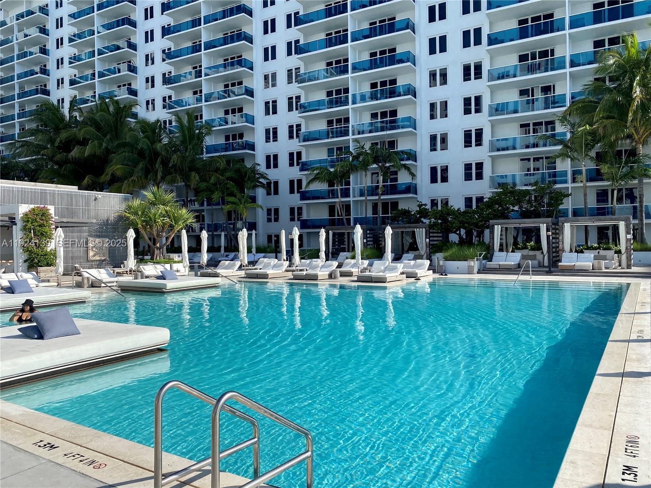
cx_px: 326
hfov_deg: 67.3
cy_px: 244
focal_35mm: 26
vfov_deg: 53.1
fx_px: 489
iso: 32
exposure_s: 1/2817
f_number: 1.8
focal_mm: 4.25
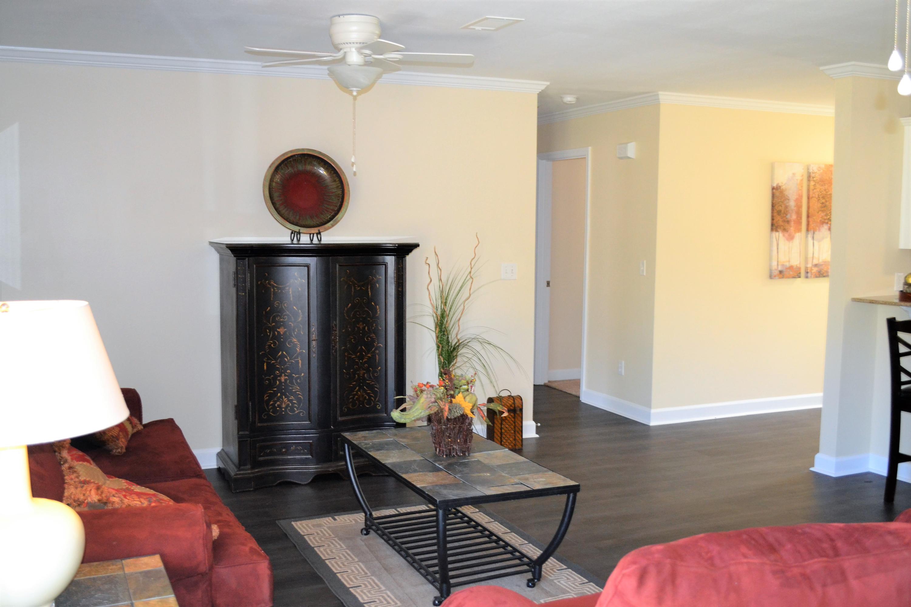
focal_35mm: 36
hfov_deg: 53.1
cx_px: 456
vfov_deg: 36.9
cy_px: 304
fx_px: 911
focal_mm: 24
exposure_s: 1/60
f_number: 4
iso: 1400
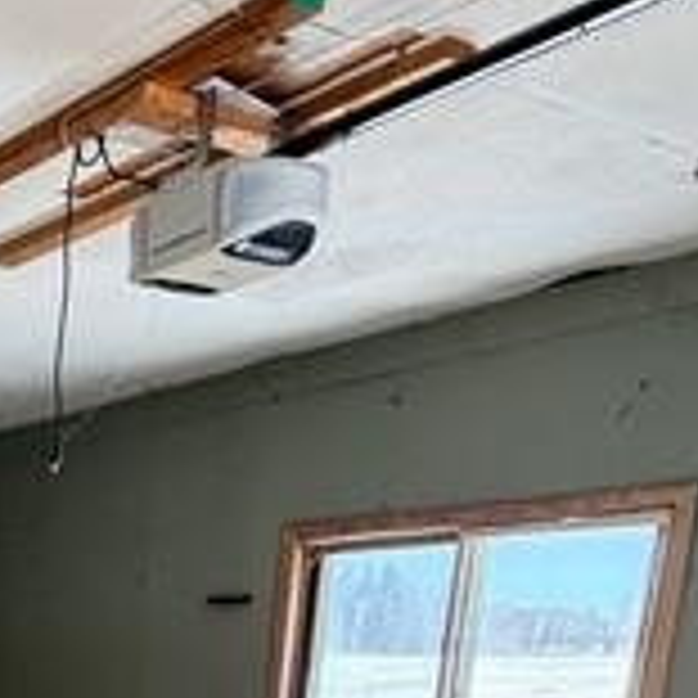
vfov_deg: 27.6
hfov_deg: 27.5
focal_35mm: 51
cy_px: 914
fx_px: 1163
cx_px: -225
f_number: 2.2
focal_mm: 2.22
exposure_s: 1/121
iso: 125
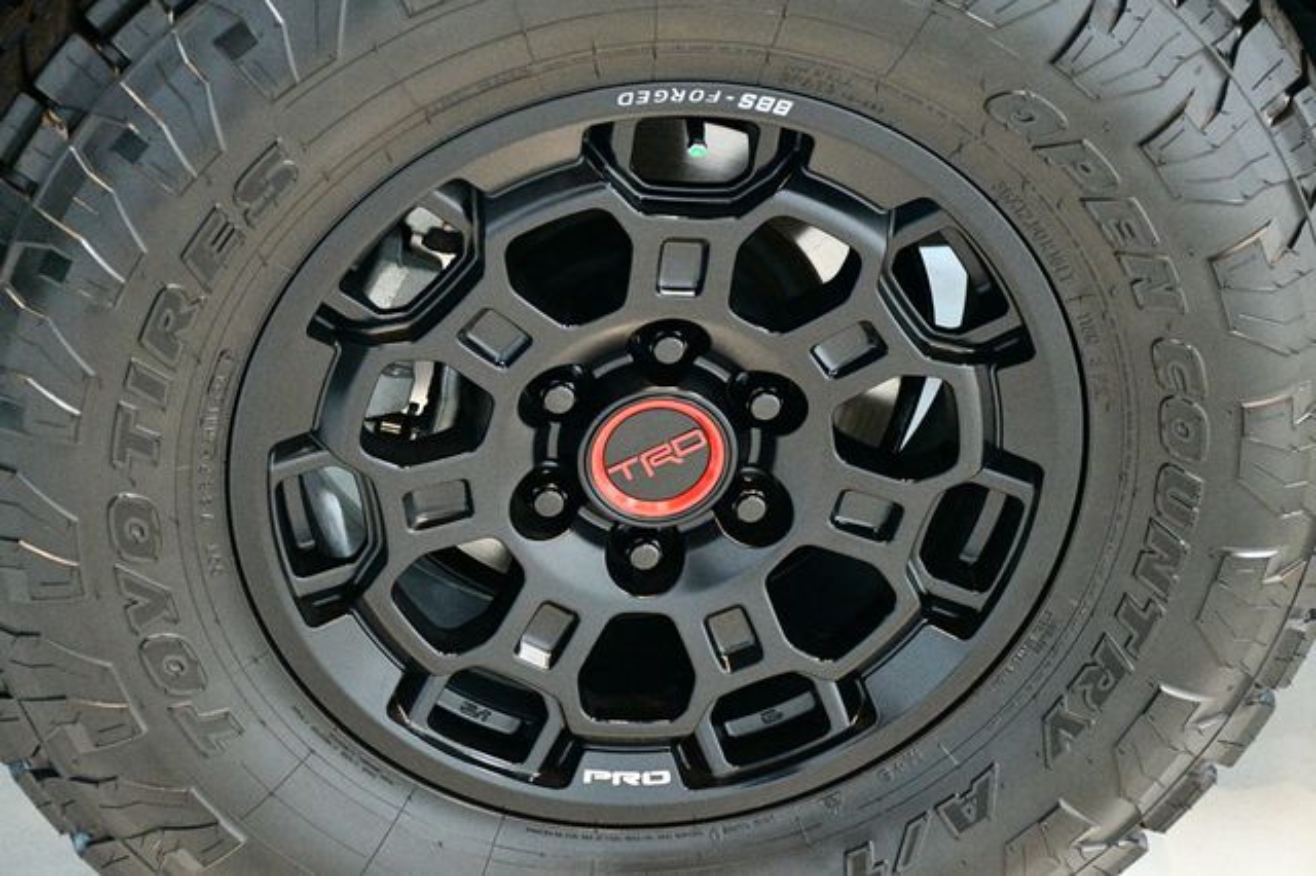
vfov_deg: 16.2
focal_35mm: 84
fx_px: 3069
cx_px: 658
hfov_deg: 24.2
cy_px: 438
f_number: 4.8
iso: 11400
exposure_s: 1/60
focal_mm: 56
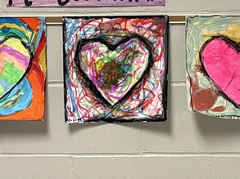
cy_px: 150
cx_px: 166
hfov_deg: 21.5
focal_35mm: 91
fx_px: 630
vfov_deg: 16.1
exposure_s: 1/60
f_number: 1.6
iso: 250
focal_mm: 5.96
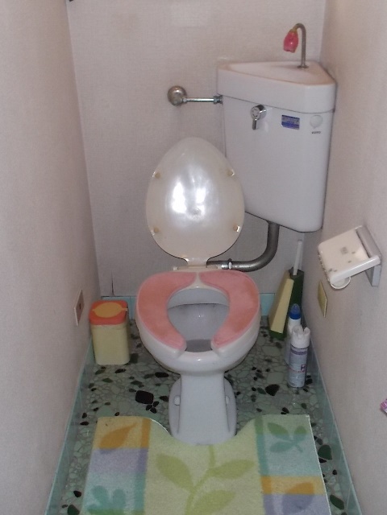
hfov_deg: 48.2
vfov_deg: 61.7
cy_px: 258
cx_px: 194
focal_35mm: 29
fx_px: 432
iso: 200
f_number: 3.3
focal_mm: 4.1
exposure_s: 1/25
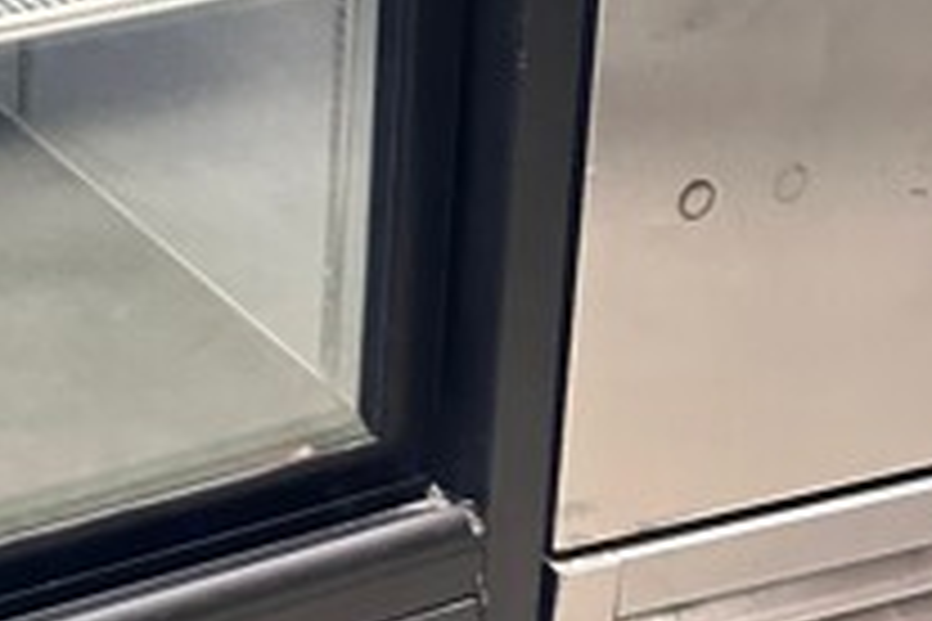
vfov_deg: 12.3
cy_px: -637
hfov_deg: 18.9
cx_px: -365
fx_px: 2537
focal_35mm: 98
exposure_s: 1/60
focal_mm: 6.86
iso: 640
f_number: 1.78
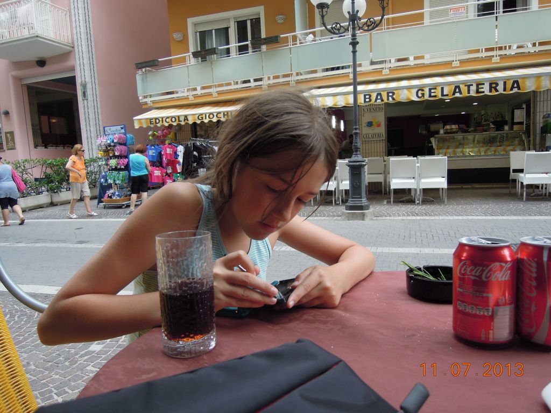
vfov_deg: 56.8
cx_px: 276
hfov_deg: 71.6
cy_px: 206
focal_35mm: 24
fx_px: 382
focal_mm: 4.3
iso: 160
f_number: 2.2
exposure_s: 1/160
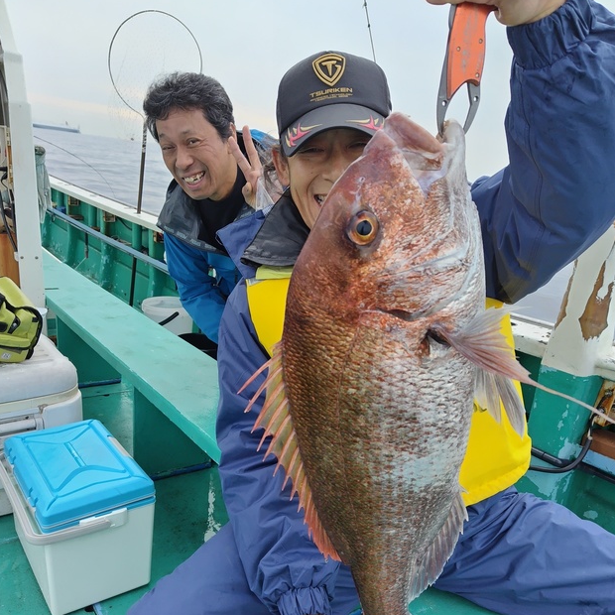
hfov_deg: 57.3
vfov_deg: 57.1
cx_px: 312
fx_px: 563
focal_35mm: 28
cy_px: 346
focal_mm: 5.5
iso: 75
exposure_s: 1/120
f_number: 1.9
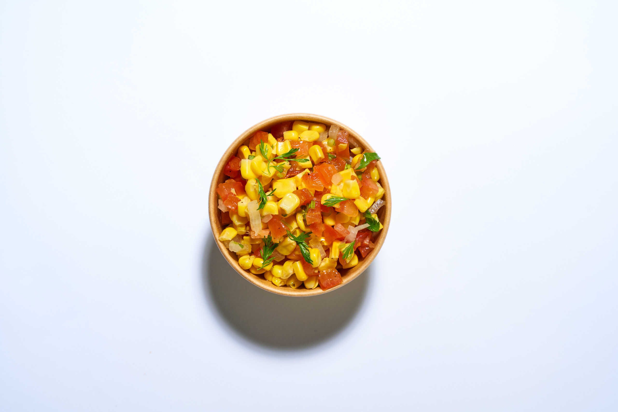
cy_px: 206
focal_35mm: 57
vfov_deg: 23.9
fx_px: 974
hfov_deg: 35.2
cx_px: 309
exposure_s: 1/125
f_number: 10
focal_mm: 56.7
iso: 125
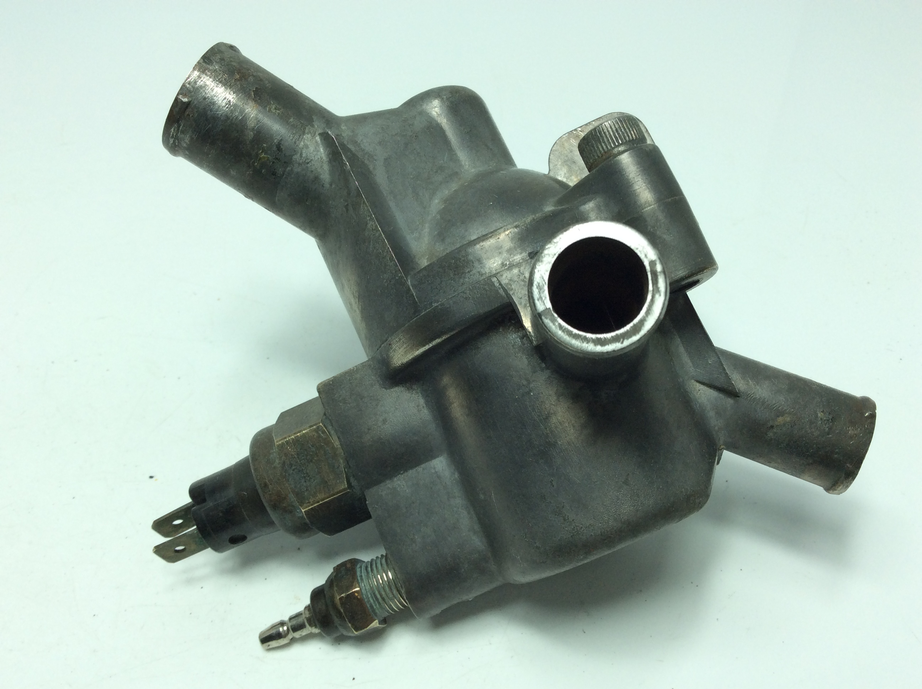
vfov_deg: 44.1
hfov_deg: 56.9
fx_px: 851
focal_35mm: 32
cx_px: 461
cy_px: 344
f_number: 2.4
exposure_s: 1/330
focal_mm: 3.3
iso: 32
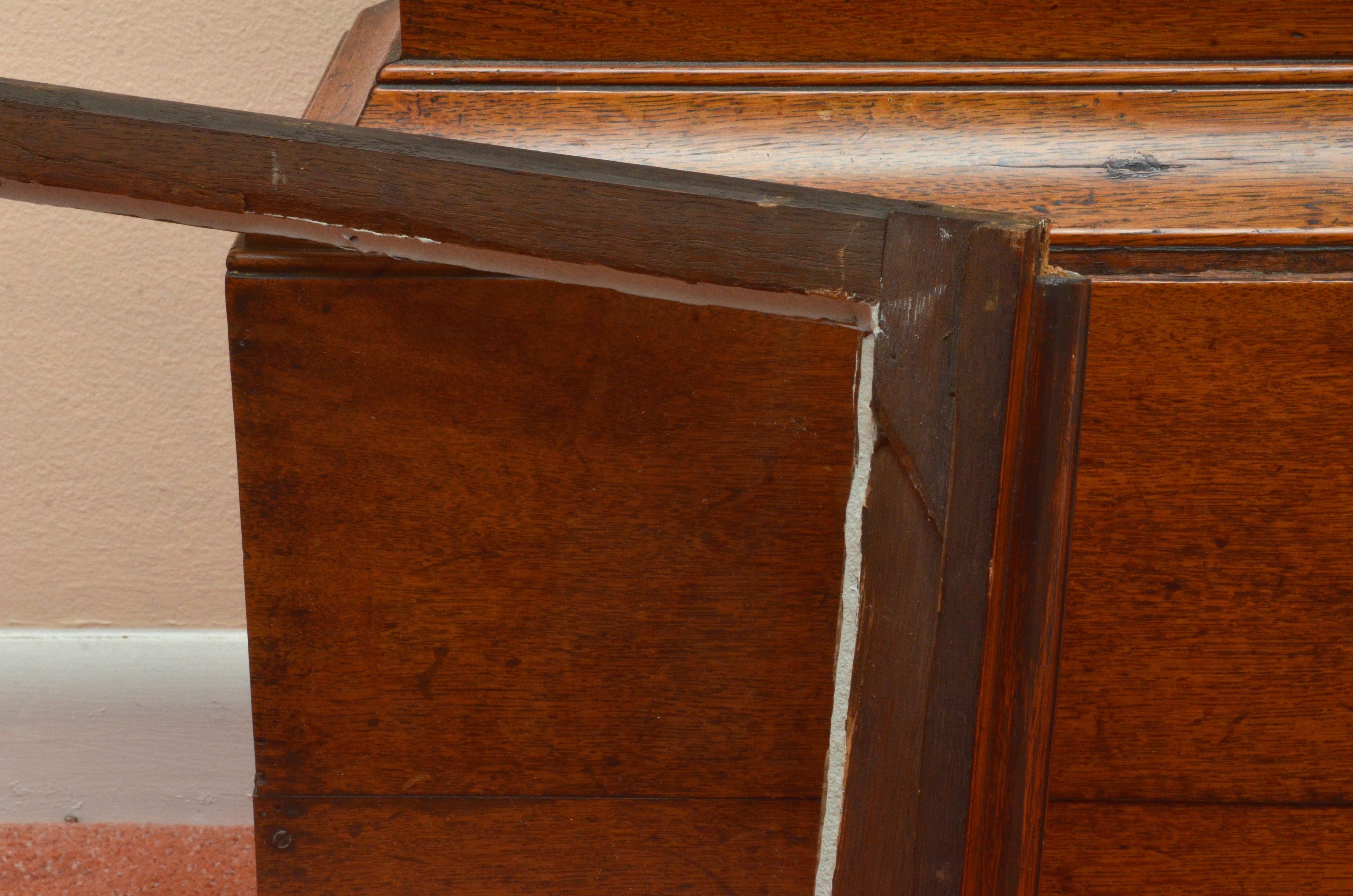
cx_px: 676
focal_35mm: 105
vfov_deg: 13.0
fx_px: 3938
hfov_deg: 19.5
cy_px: 448
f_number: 22
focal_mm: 70
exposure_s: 1/125
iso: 800
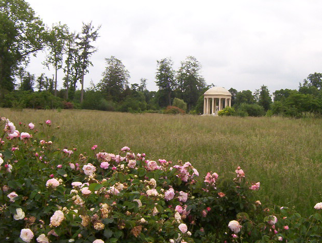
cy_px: 111
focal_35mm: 47
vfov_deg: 31.0
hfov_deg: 40.1
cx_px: 196
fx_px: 438
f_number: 5.24
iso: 100
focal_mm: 5.54
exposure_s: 1/347
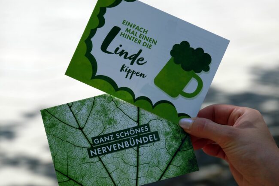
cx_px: 140
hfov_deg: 12.8
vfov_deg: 8.5
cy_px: 93
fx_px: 1247
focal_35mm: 161
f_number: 9
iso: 200
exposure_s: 1/200
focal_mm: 107.3
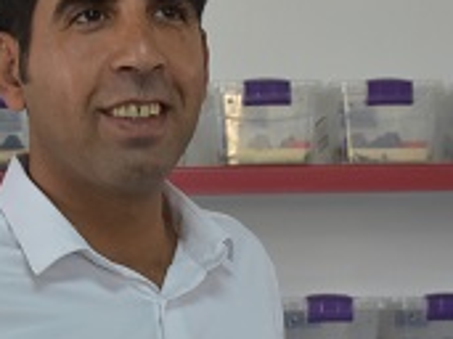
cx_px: 146
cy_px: 328
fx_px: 1787
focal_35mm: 137
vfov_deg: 10.8
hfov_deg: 14.4
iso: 800
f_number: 5
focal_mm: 27
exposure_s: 1/100
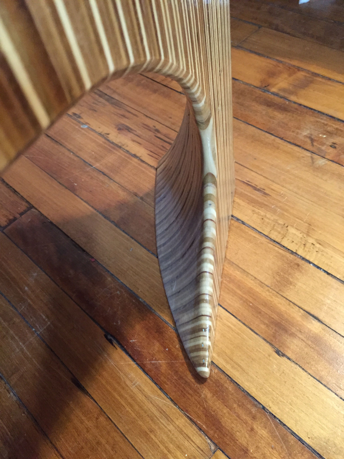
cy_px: 230
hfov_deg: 48.2
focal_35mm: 29
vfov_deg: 61.7
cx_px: 172
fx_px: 384
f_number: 2.2
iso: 320
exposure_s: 1/15
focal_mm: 4.15
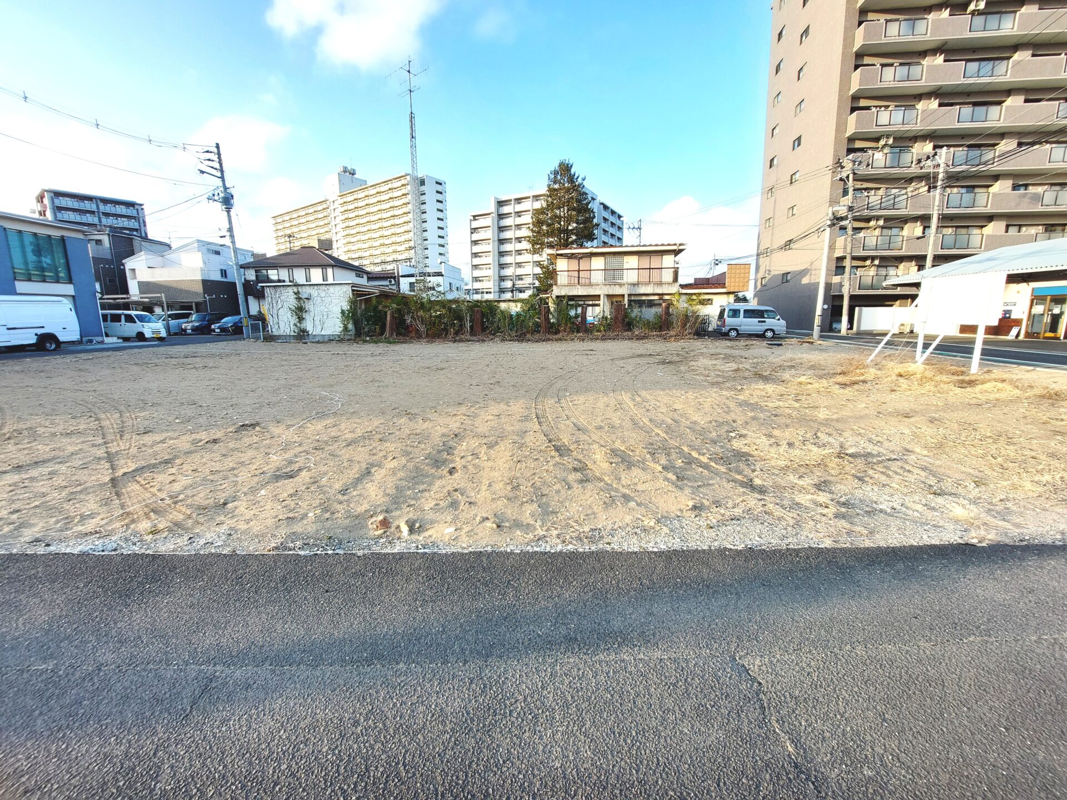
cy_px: 400
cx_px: 534
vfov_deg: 89.9
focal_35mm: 13
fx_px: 401
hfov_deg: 106.2
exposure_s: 1/147
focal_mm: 1.74
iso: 50
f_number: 2.2
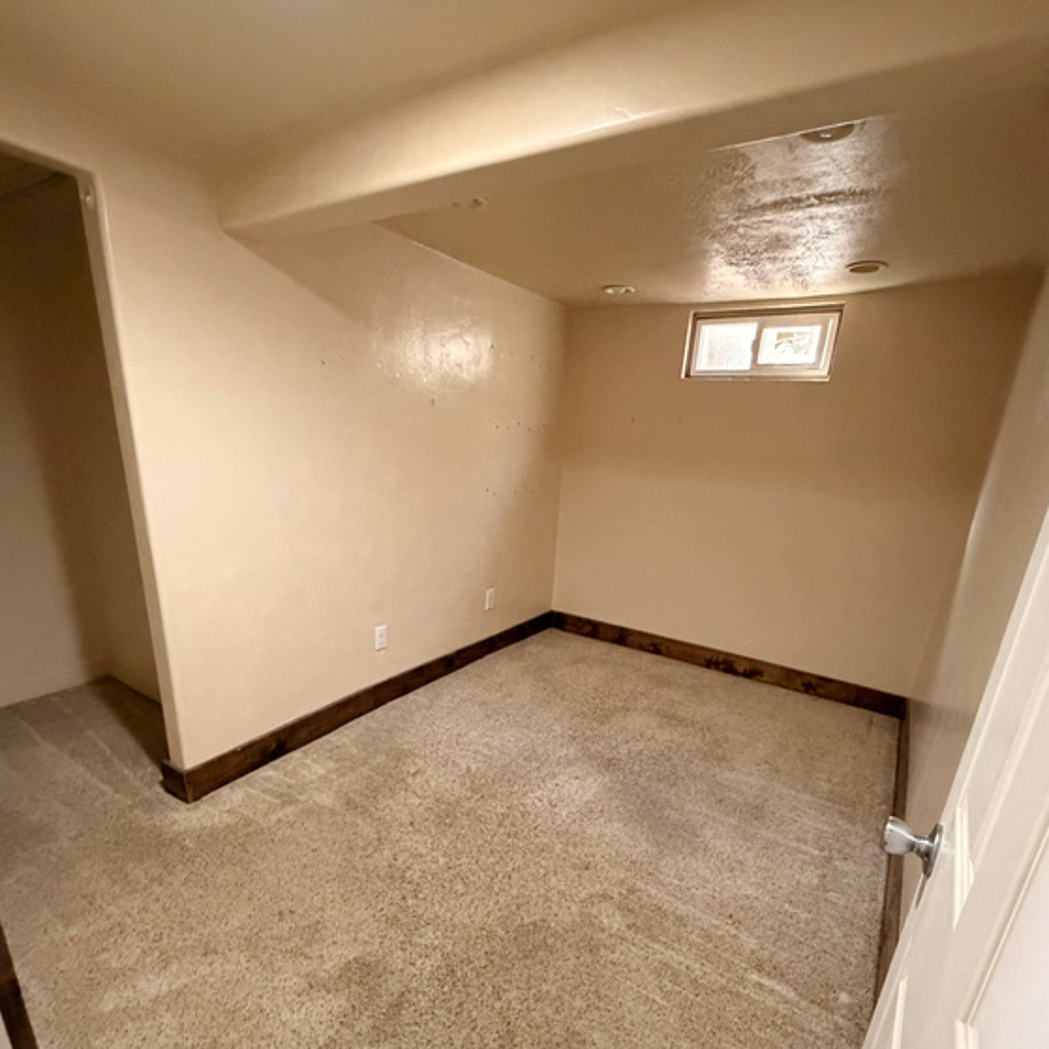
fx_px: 583
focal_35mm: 17
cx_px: 525
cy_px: 640
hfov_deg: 84.0
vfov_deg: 82.7
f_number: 2.2
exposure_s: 1/60
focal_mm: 2.22
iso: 1000
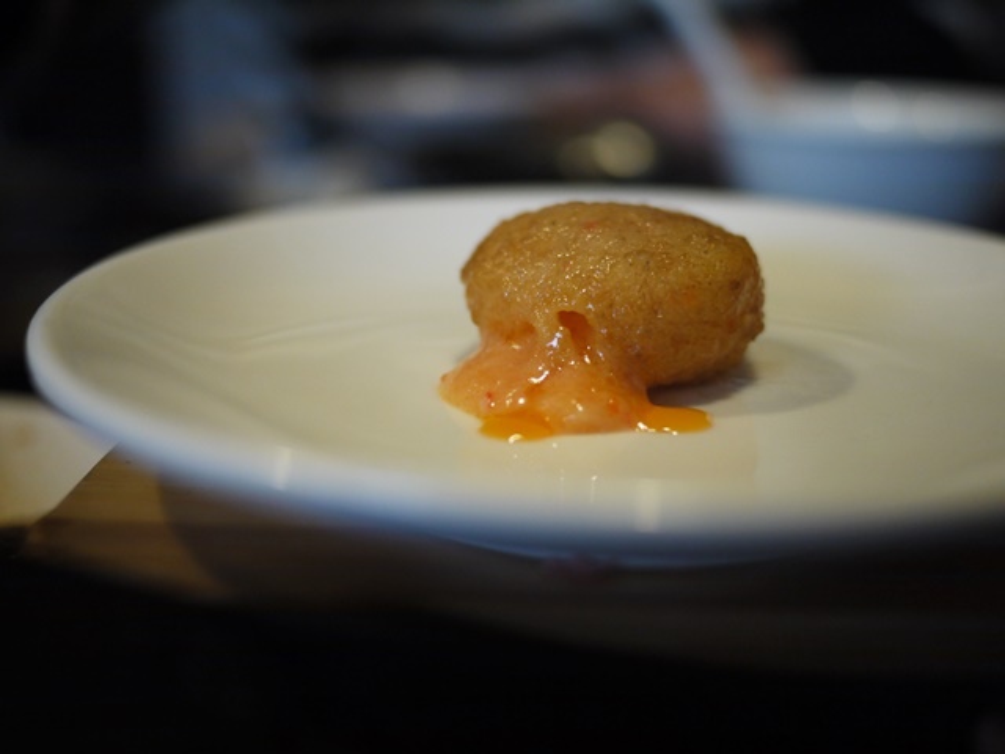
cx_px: 502
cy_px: 377
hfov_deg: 46.8
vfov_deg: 36.0
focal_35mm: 40
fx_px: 1161
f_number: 1.7
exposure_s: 1/200
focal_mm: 20
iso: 400
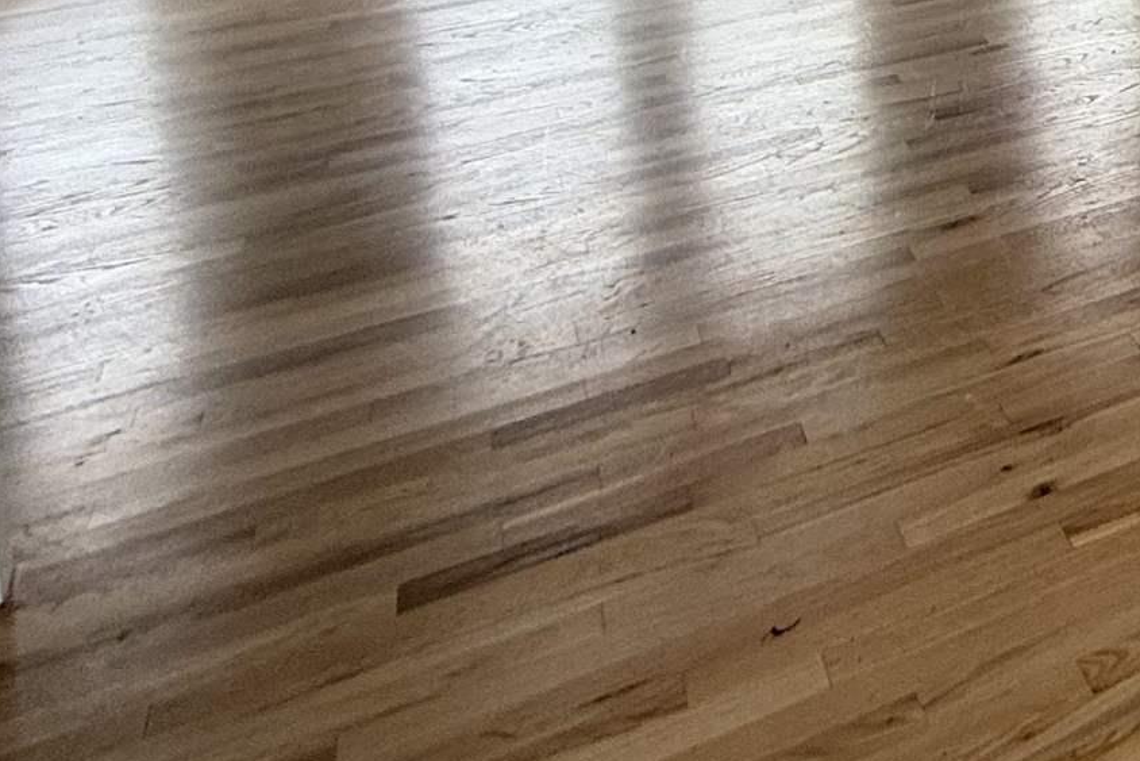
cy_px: -434
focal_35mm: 53
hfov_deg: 26.3
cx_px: 1746
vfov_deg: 20.9
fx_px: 1679
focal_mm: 2.22
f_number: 2.2
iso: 64
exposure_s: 1/141
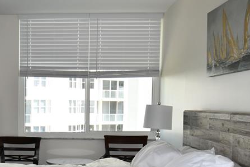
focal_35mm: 55
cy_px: 142
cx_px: 50
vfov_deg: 24.1
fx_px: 382
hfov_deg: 35.1
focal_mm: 16
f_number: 5.3
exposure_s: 1/100
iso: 400
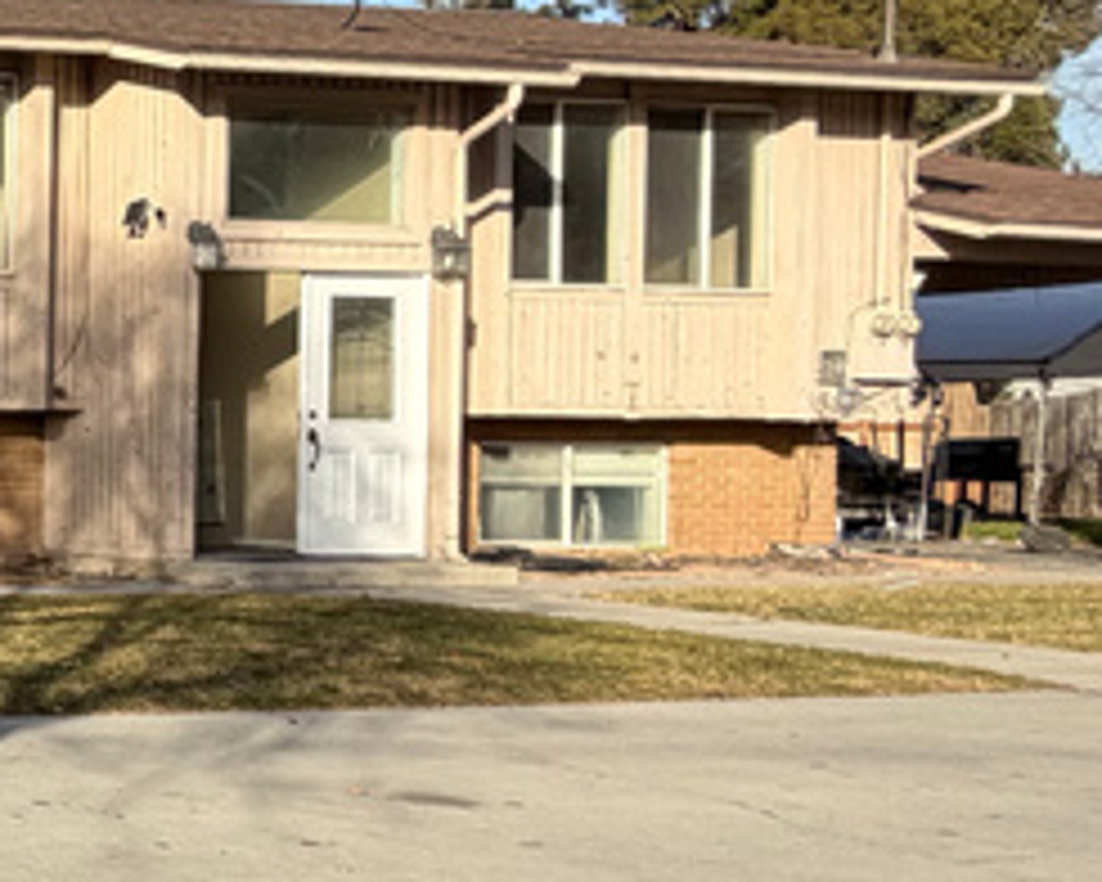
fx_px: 1859
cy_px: 495
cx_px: -846
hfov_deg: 21.9
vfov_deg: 26.7
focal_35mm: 57
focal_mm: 2.22
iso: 32
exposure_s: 1/770
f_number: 2.2
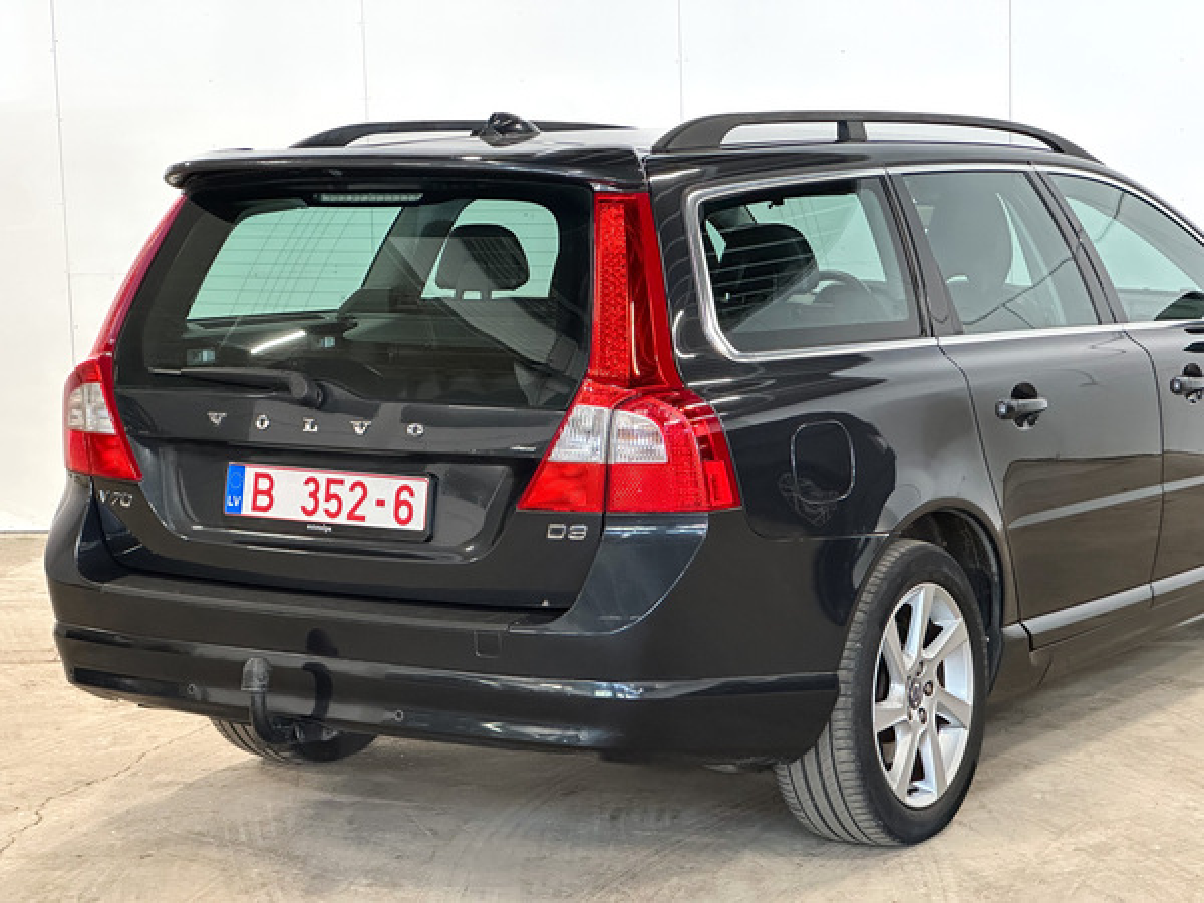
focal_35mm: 77
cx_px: 602
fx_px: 2678
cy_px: 452
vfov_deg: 19.1
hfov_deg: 25.3
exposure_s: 1/50
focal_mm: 9
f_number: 2.8
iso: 500
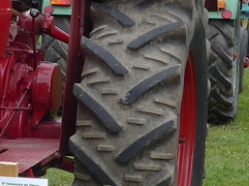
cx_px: -159
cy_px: 88
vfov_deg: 9.3
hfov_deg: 11.7
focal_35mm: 159
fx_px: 1142
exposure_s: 1/400
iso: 80
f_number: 2.8
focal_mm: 7
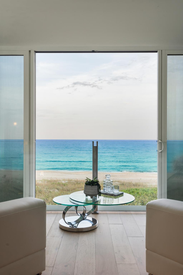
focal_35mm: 35
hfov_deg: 37.8
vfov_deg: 54.4
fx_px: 267
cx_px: 92
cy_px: 138
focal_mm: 35
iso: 400
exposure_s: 1/250
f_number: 8
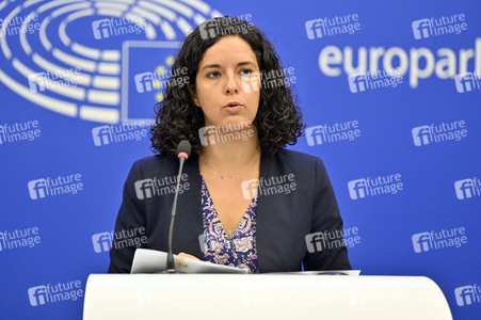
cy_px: 160
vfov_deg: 8.6
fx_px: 2136
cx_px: 240
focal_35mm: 160
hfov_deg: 12.8
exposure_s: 1/800
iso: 5000
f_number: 2.8
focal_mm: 160
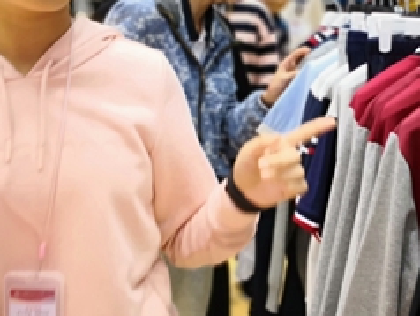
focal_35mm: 63
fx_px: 765
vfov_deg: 23.2
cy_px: 112
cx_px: 339
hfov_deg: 29.9
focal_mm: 3.95
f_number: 1.6
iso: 160
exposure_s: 1/50
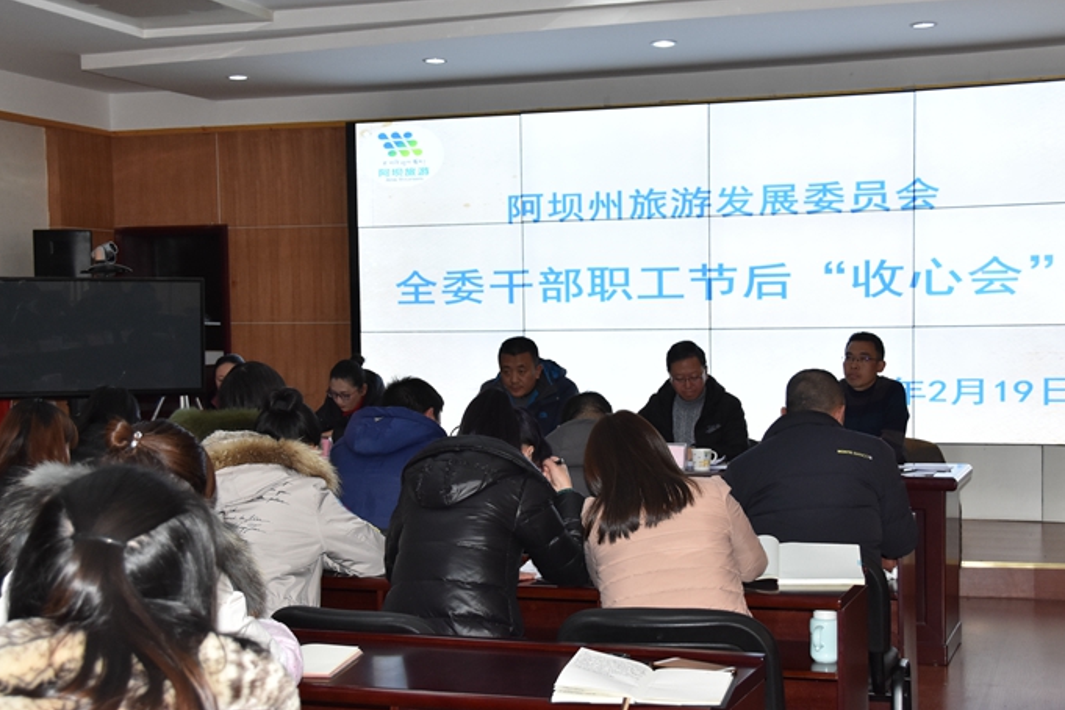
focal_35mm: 55
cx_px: 554
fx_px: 1615
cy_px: 411
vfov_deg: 24.8
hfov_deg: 36.5
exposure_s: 1/160
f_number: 5.6
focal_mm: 31
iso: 1250
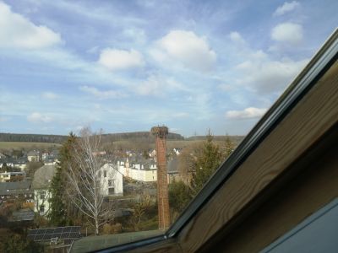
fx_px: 264
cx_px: 169
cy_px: 126
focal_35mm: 27
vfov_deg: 51.4
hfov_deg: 65.3
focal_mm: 3.95
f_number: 1.8
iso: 50
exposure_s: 1/766
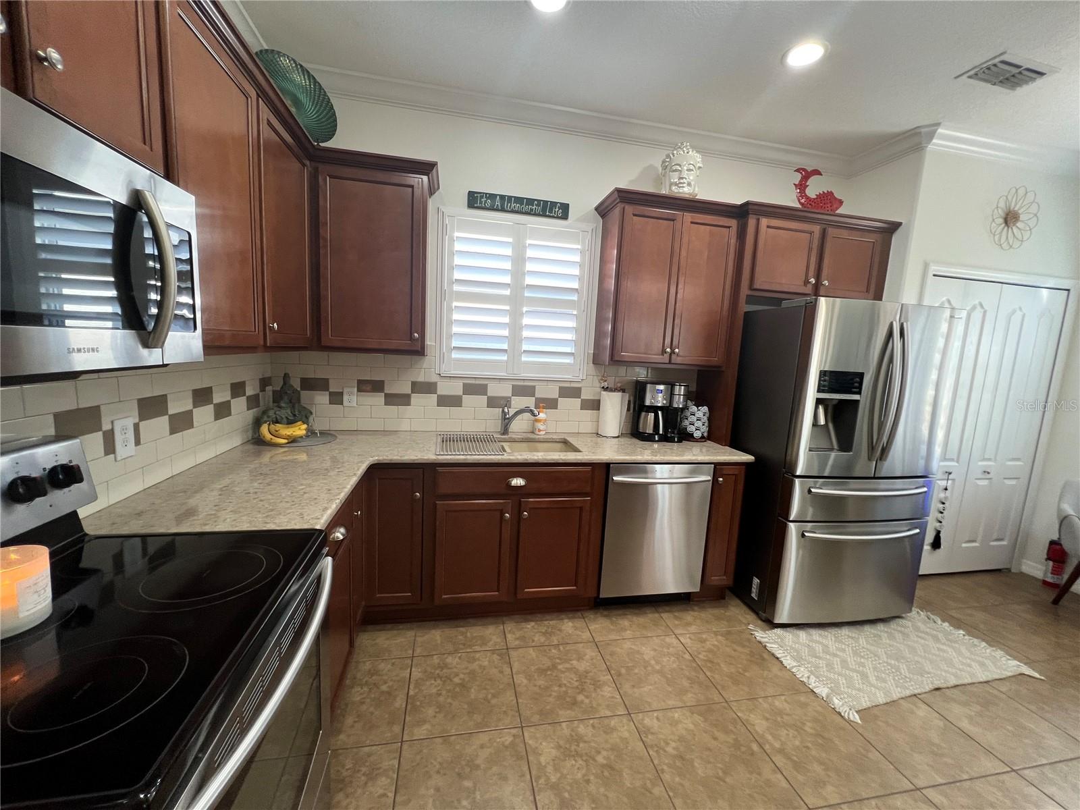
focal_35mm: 13
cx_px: 540
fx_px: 406
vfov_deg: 89.9
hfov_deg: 106.2
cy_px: 405
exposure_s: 1/60
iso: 125
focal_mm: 1.57
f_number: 1.8
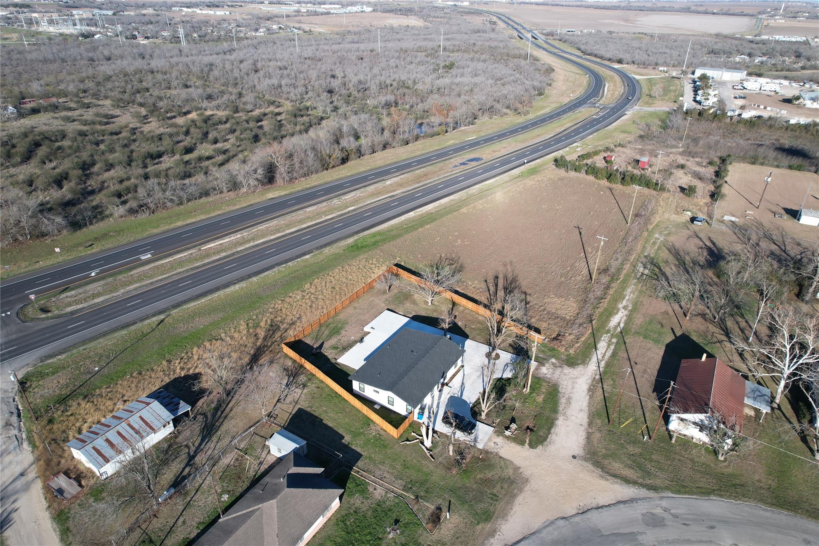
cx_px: 410
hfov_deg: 78.6
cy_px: 273
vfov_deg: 57.2
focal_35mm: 22
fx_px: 500
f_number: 2.8
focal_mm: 8.38
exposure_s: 1/1250
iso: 110
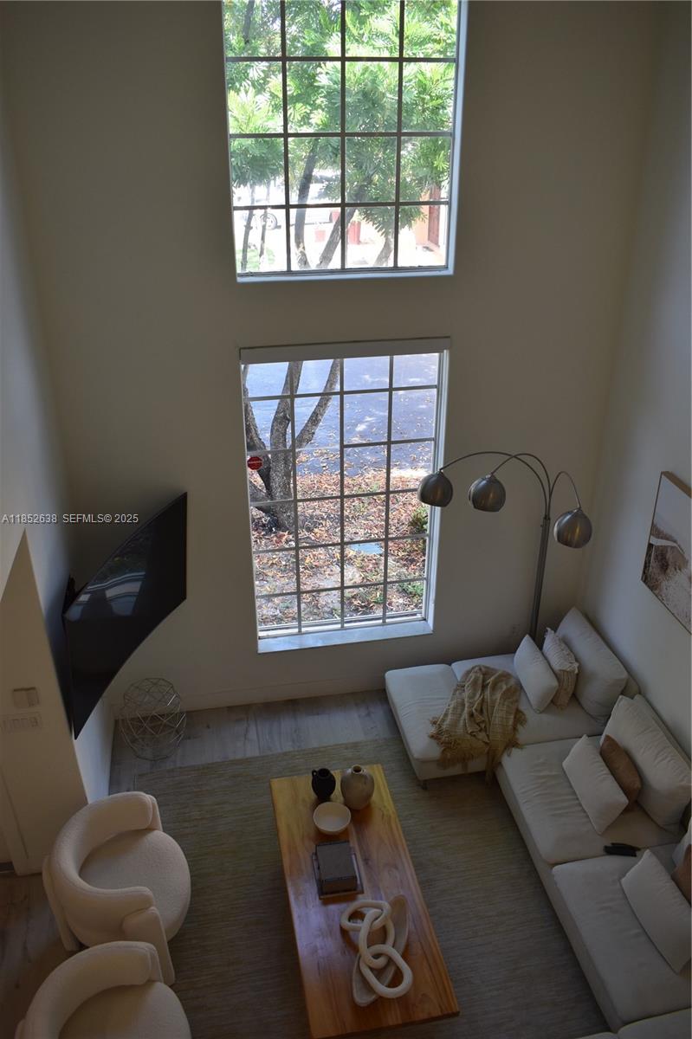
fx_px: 779
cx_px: 346
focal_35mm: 27
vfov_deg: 67.4
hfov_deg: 47.9
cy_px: 520
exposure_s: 1/80
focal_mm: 18
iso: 400
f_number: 4.5
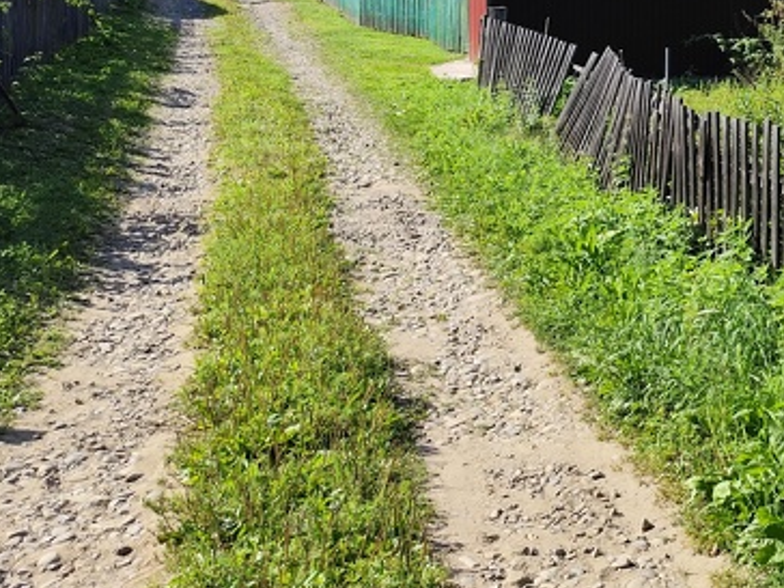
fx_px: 1132
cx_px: 844
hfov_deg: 33.7
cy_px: 22
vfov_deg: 27.7
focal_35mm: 50
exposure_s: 1/742
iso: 50
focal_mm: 6.19
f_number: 1.65
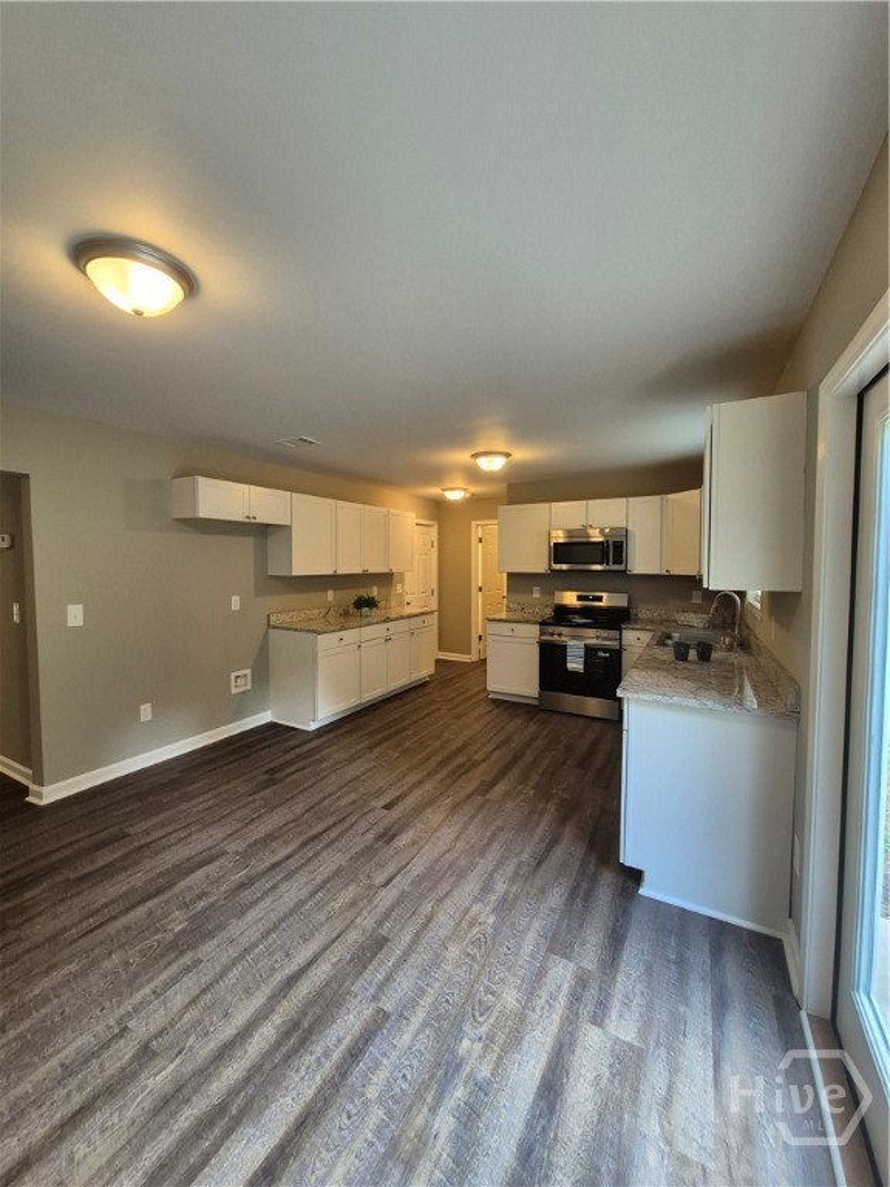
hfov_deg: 89.9
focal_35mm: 13
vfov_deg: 106.2
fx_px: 446
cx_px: 445
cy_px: 594
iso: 125
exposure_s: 1/60
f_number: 2.2
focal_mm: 1.74
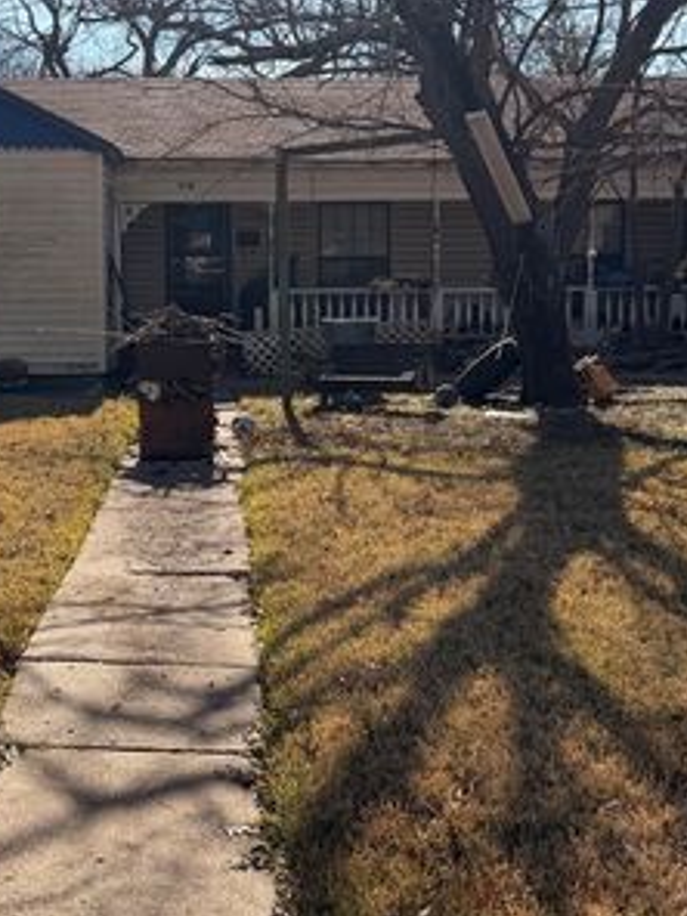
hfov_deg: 27.0
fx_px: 1429
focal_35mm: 54
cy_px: 320
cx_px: 282
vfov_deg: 35.3
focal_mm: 6.76
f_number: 1.78
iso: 80
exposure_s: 1/5319
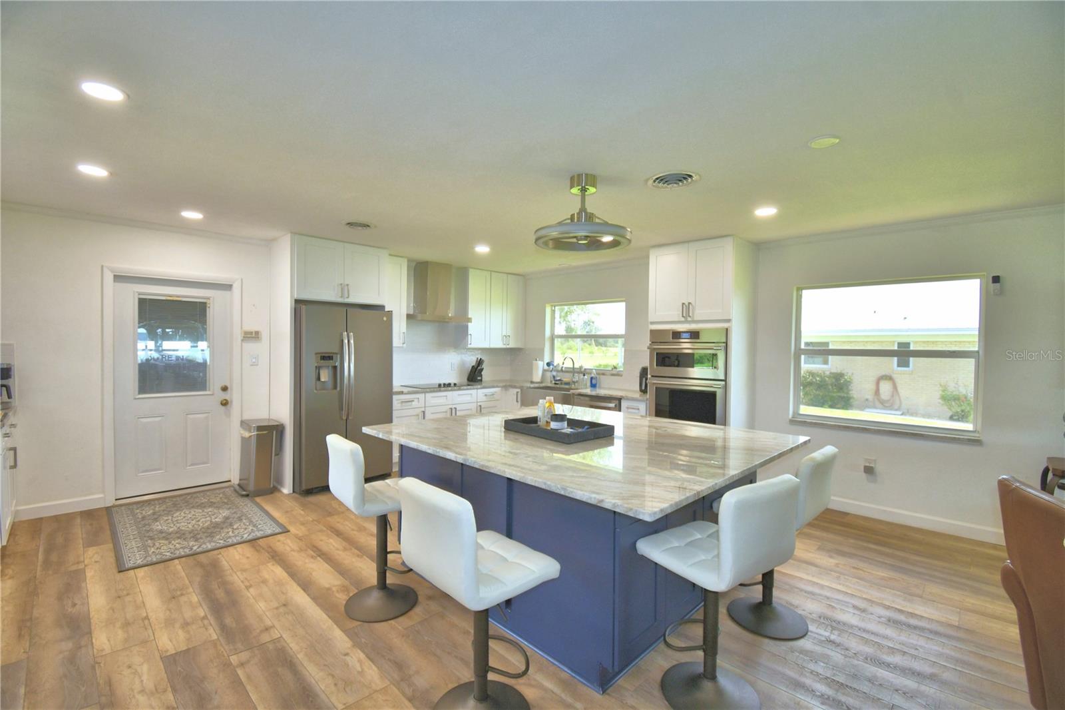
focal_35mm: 15
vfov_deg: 77.3
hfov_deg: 100.4
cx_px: 532
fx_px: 444
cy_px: 355
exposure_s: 1/60
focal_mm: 10
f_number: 4.5
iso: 200
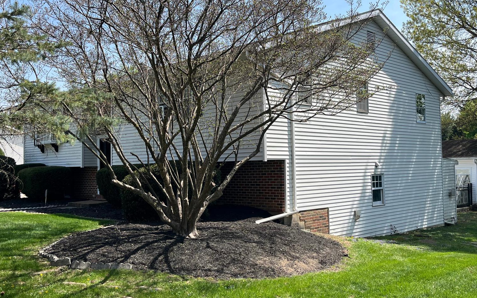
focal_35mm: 37
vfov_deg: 34.4
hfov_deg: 52.6
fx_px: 481
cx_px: 271
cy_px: 144
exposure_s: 1/2309
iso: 50
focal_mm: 5.1
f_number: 1.6
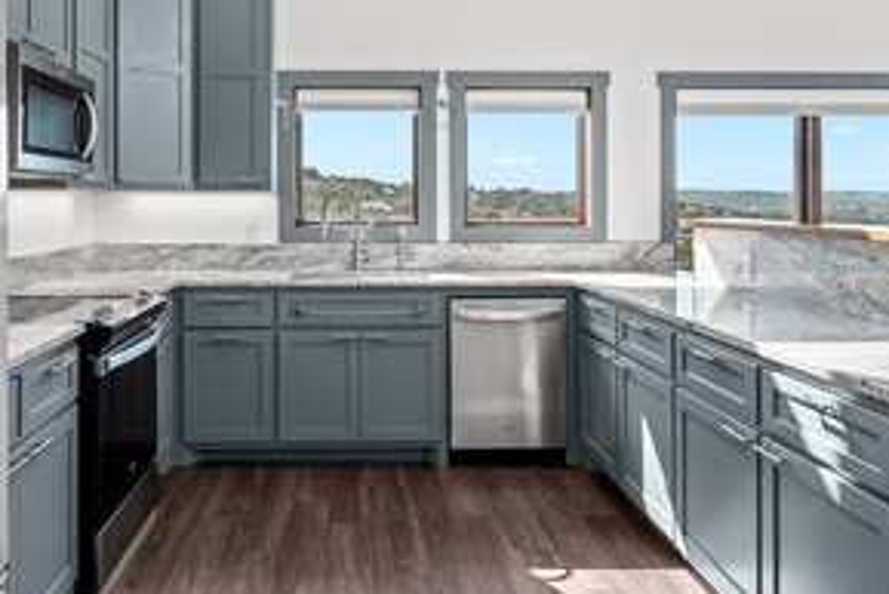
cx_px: 369
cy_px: 208
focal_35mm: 31
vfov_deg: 41.9
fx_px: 766
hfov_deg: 59.9
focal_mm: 14
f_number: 8
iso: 100
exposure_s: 1/80
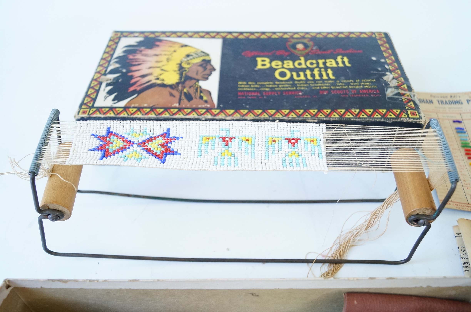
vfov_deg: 39.8
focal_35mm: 33
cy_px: 156
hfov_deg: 57.3
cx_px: 236
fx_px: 431
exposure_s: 1/60
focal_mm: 22
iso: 1250
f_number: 4
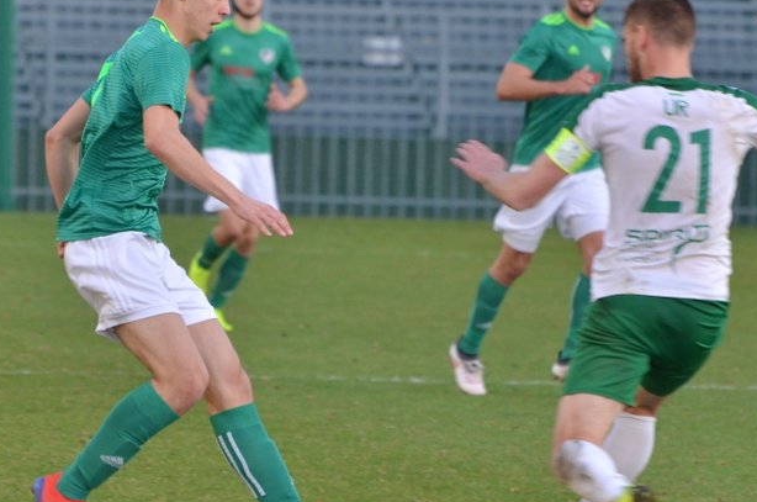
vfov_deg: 2.1
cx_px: 258
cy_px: 304
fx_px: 13538
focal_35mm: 645
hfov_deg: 3.2
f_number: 5.3
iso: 500
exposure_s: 1/400
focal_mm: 220
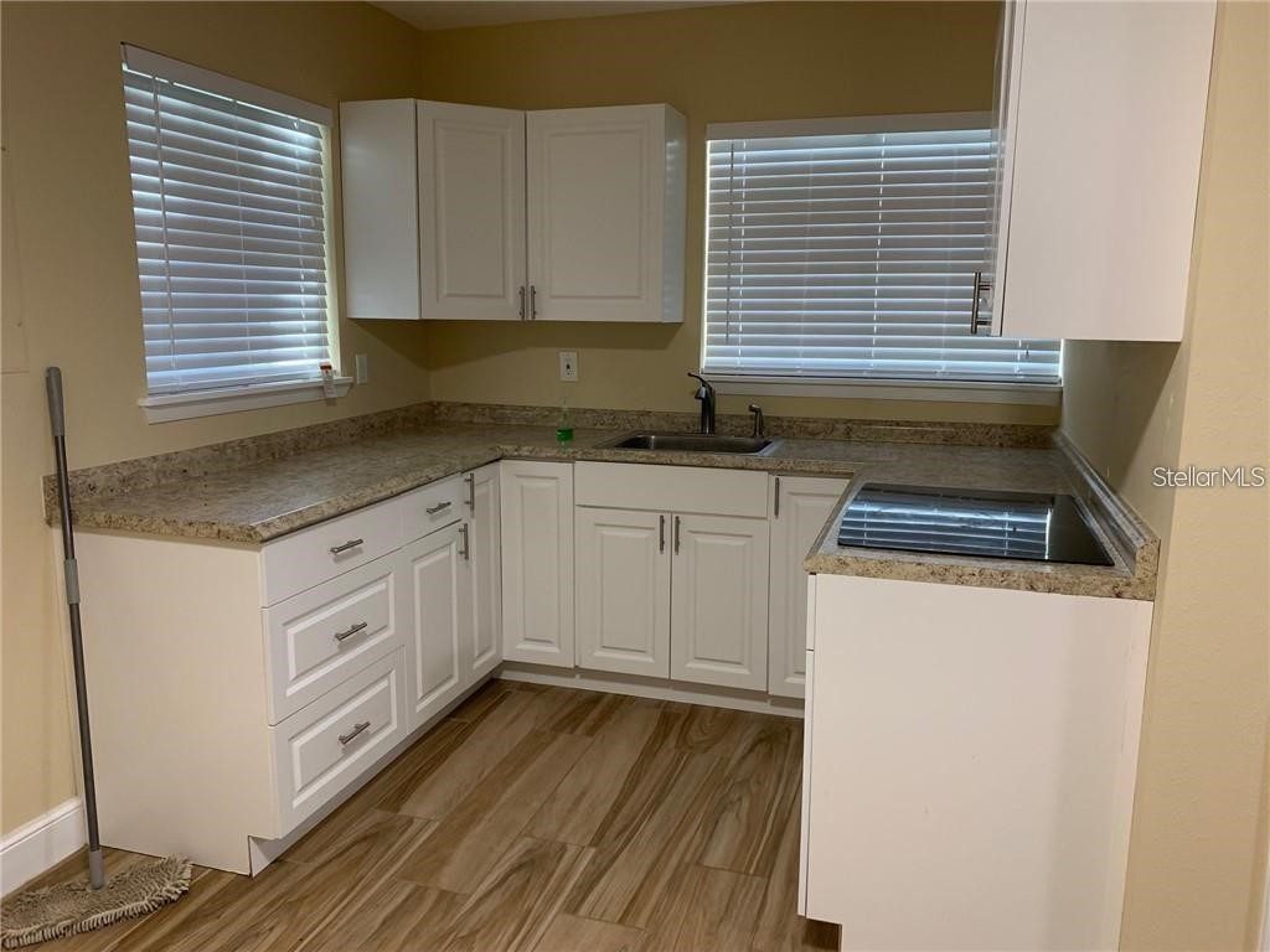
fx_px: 954
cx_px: 635
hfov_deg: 67.3
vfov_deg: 53.1
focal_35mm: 26
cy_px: 476
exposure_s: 1/60
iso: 160
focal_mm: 4.25
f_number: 1.8
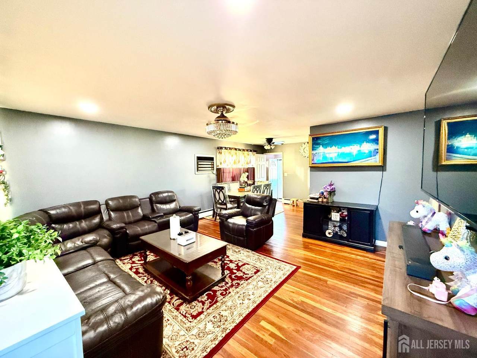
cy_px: 179
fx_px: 193
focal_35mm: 14
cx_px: 238
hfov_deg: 102.1
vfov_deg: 85.7
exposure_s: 1/60
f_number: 2.2
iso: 500
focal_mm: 2.22
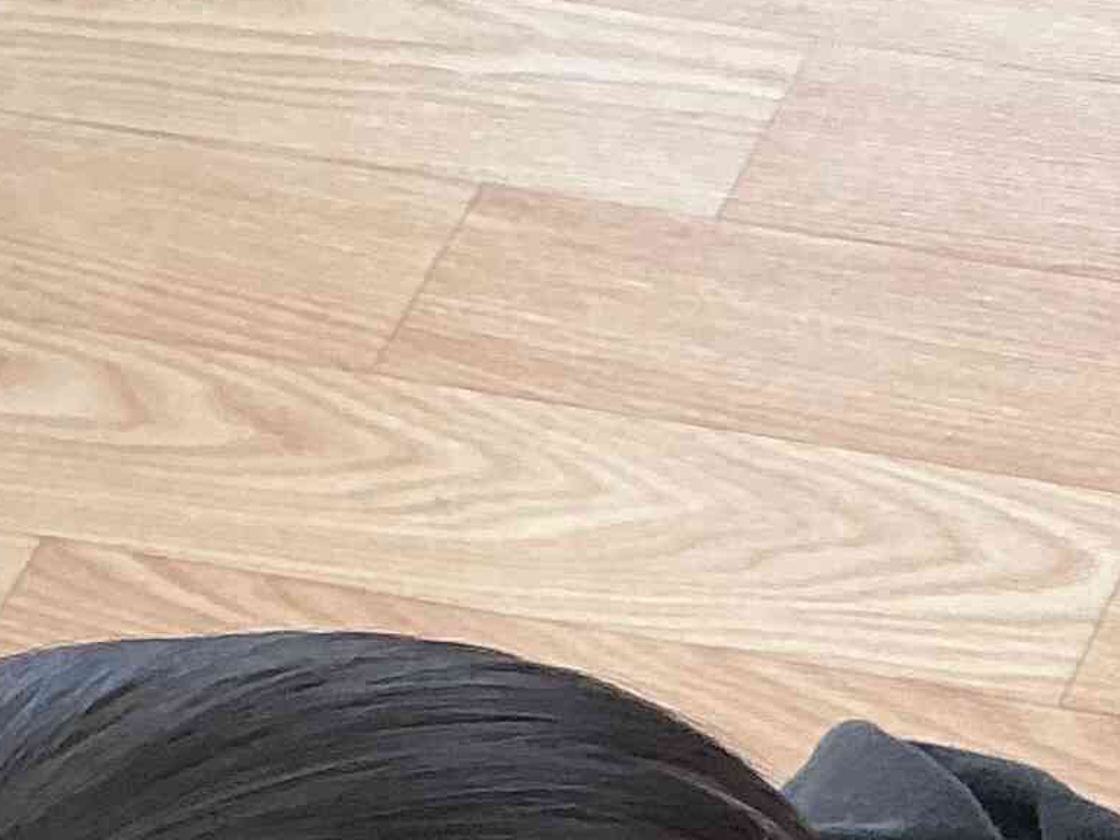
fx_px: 4919
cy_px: 677
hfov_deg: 10.8
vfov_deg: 9.7
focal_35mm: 152
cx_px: 2801
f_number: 1.8
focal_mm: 3
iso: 32
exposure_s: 1/120
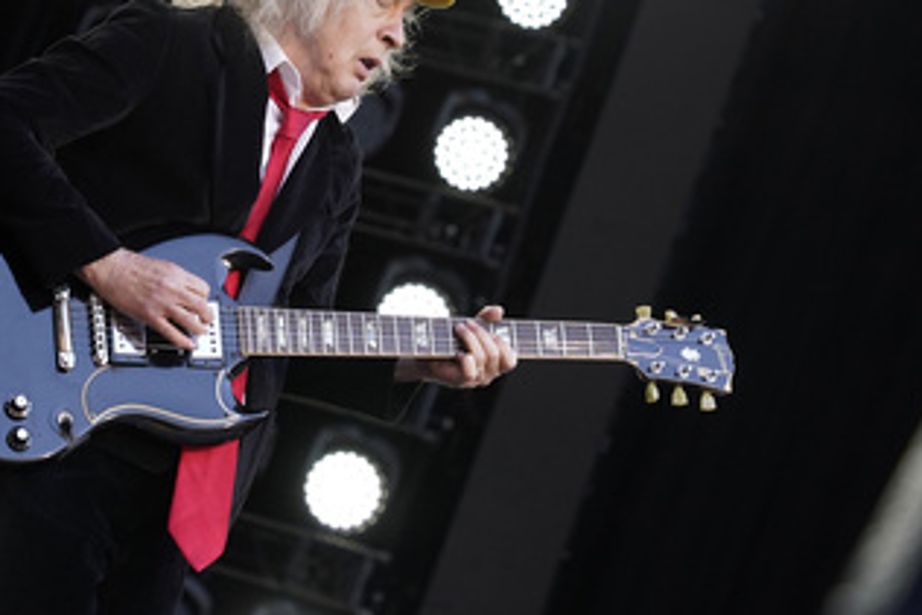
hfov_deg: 16.5
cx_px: 305
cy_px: 219
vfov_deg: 11.1
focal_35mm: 124
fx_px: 3177
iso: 1600
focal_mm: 87
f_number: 5
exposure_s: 1/400
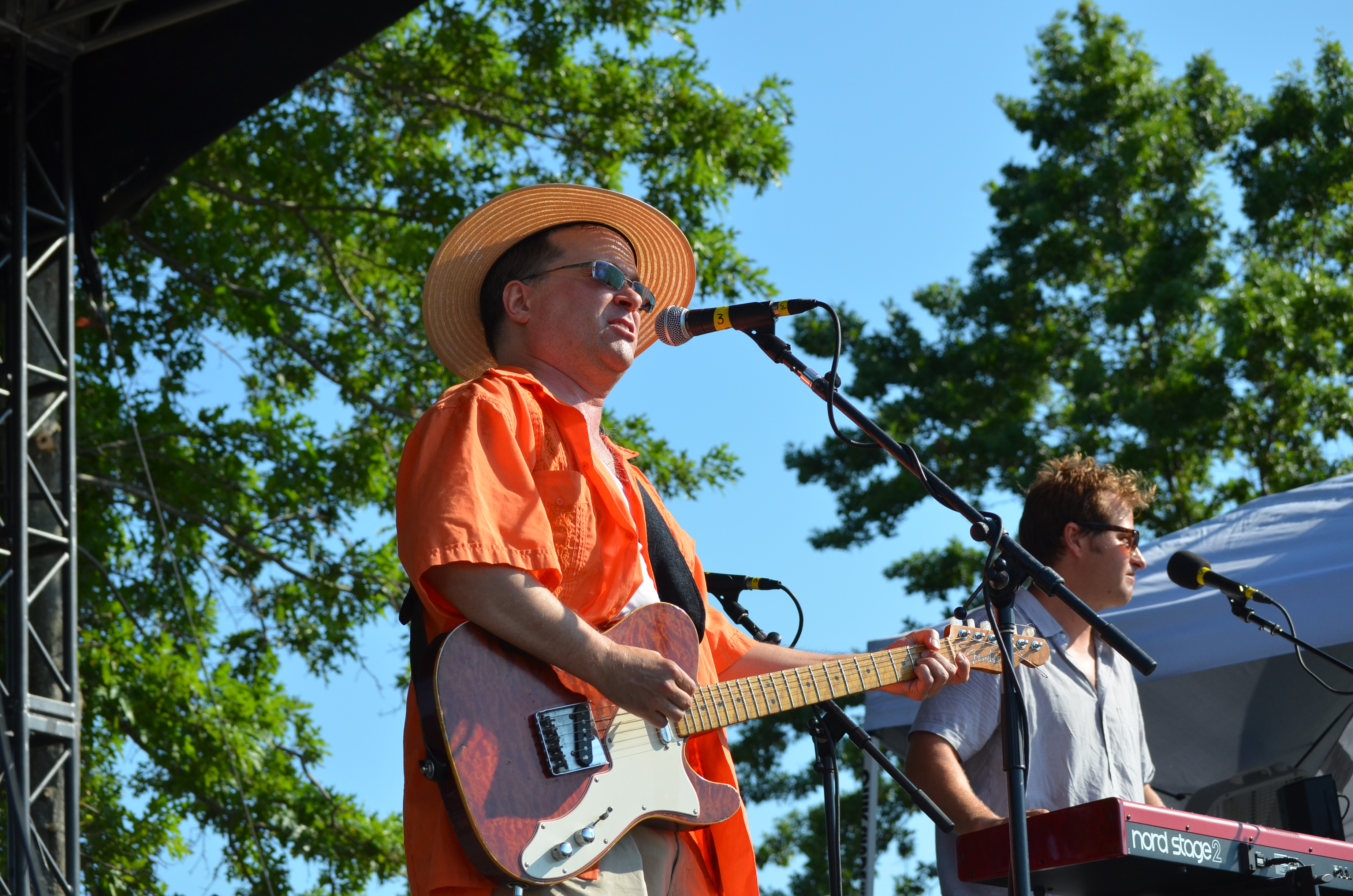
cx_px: 676
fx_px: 3094
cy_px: 448
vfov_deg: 16.5
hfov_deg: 24.7
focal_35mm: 82
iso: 400
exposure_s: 1/1600
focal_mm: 55
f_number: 5.6
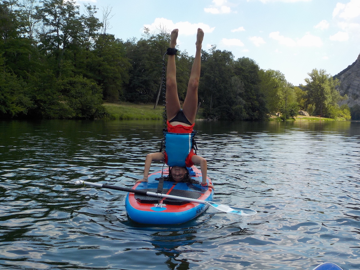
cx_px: 180
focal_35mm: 47
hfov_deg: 40.4
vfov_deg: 30.9
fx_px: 489
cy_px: 135
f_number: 4.2
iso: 125
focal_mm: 6.4
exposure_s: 1/500
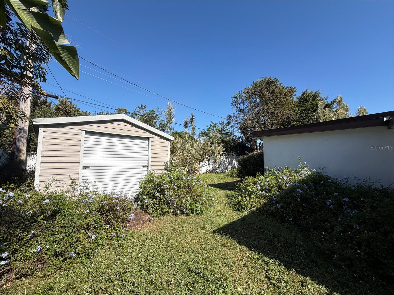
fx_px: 159
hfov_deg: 102.1
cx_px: 197
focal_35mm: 14
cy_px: 148
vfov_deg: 85.7
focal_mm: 2.22
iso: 20
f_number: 2.2
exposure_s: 1/779
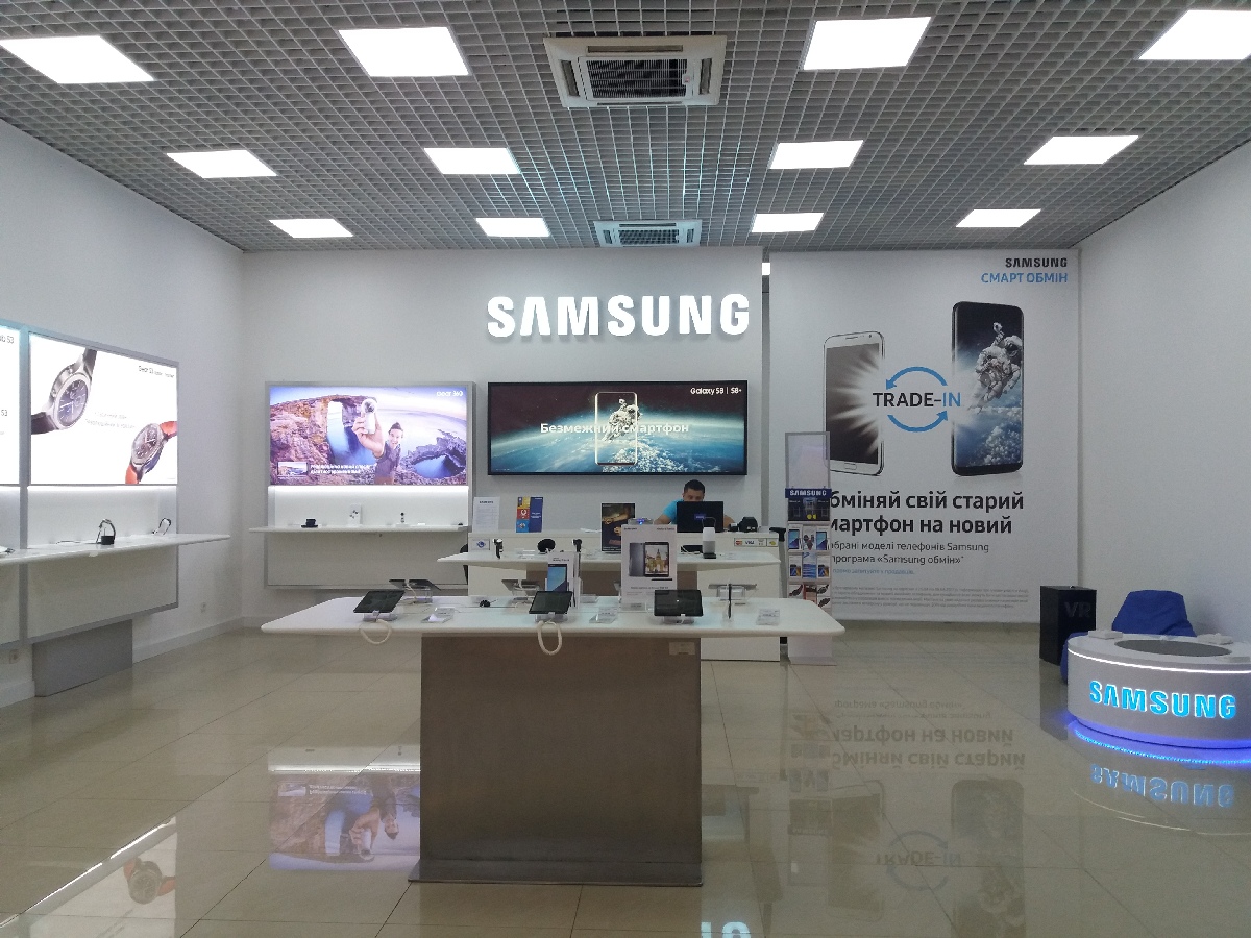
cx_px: 626
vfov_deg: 49.7
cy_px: 469
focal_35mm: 28
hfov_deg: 63.4
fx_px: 1012
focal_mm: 3.7
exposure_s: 1/50
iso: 80
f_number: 1.9
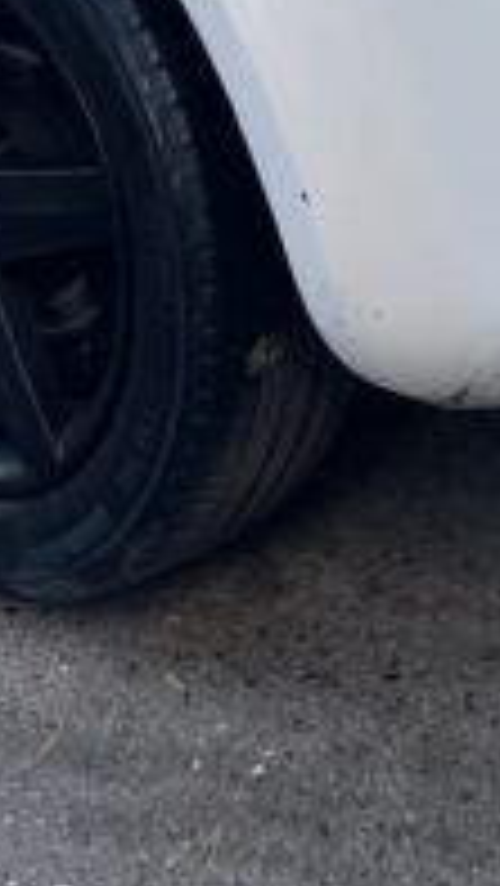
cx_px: 180
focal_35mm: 115
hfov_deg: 10.5
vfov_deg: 17.0
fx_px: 2707
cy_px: -405
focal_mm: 4.2
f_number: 1.6
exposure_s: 1/587
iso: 32
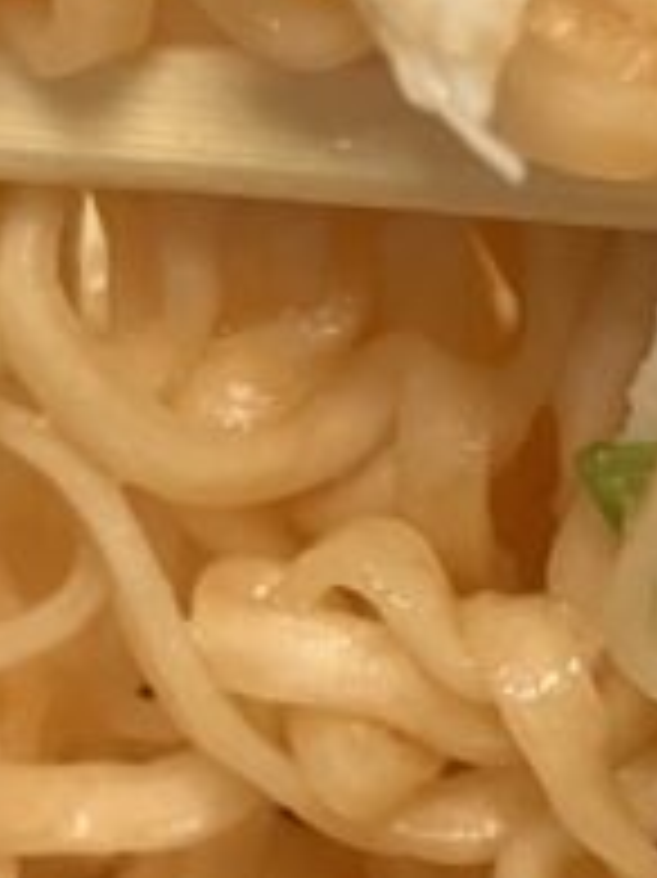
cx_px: 675
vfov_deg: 13.4
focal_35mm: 147
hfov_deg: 10.0
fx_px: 3724
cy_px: 585
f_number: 1.8
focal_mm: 3.99
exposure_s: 1/60
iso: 200
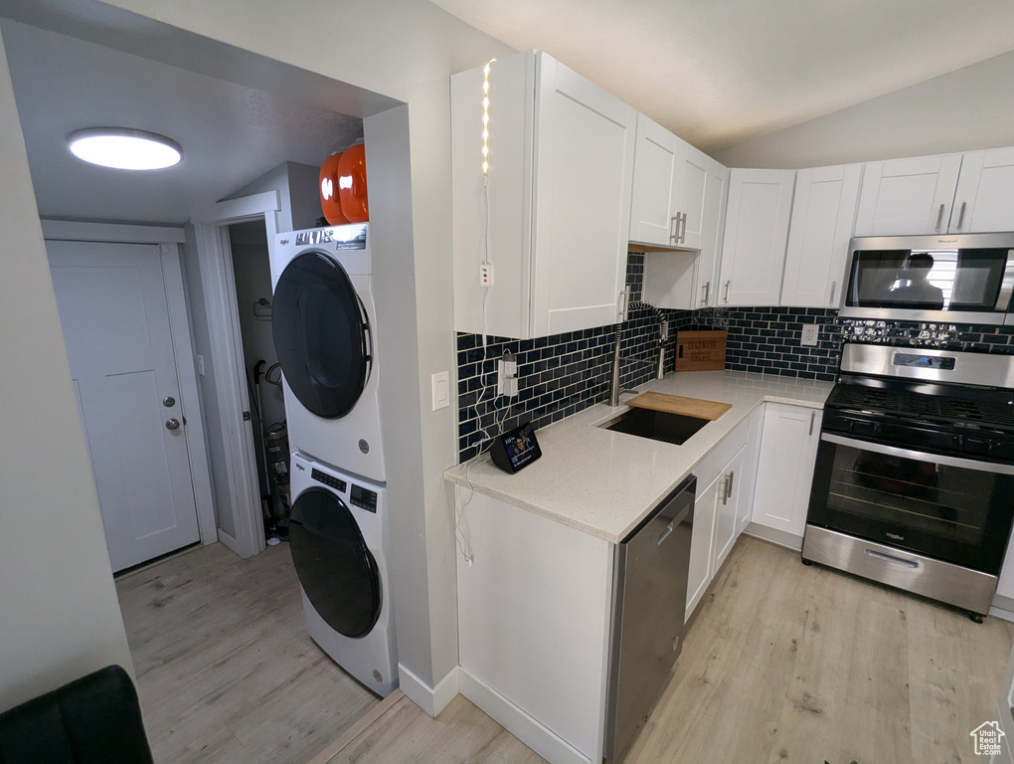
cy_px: 382
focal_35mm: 16
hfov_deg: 94.4
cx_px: 507
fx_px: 469
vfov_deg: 78.2
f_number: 2.2
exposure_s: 1/120
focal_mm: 2.35
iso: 167
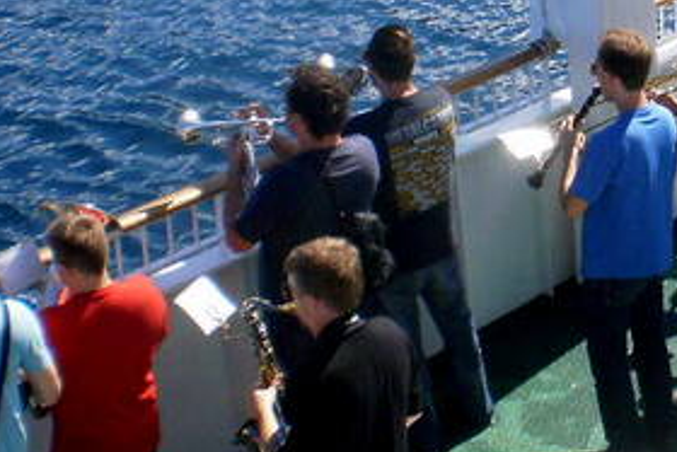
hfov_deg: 17.4
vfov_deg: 11.8
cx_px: 762
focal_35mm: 113
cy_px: -147
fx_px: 2126
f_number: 4.6
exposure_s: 1/500
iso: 100
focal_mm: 6.3
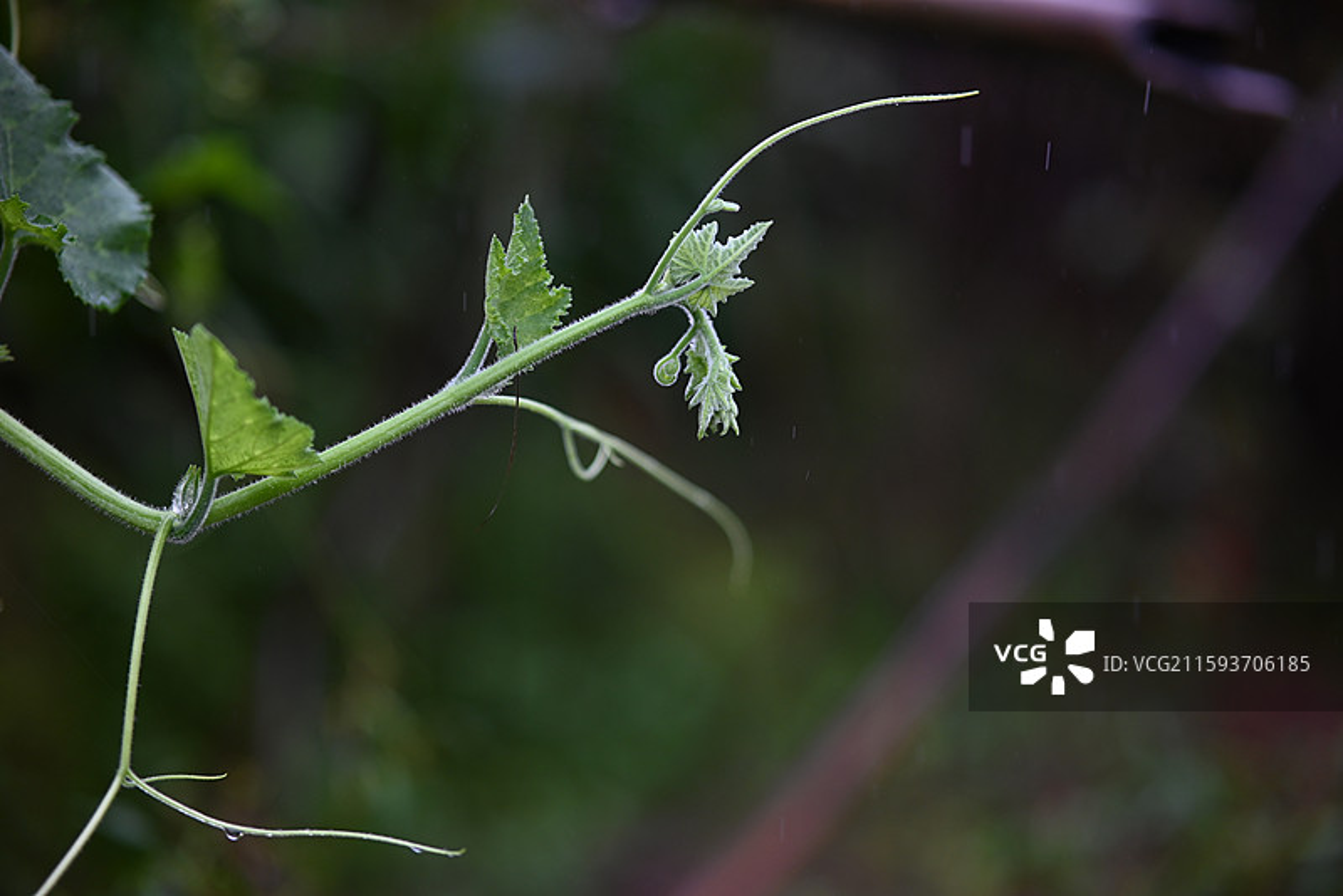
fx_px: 3172
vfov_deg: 16.1
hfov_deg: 23.9
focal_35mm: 85
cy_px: 448
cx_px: 672
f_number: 1.8
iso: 400
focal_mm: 85
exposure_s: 1/400
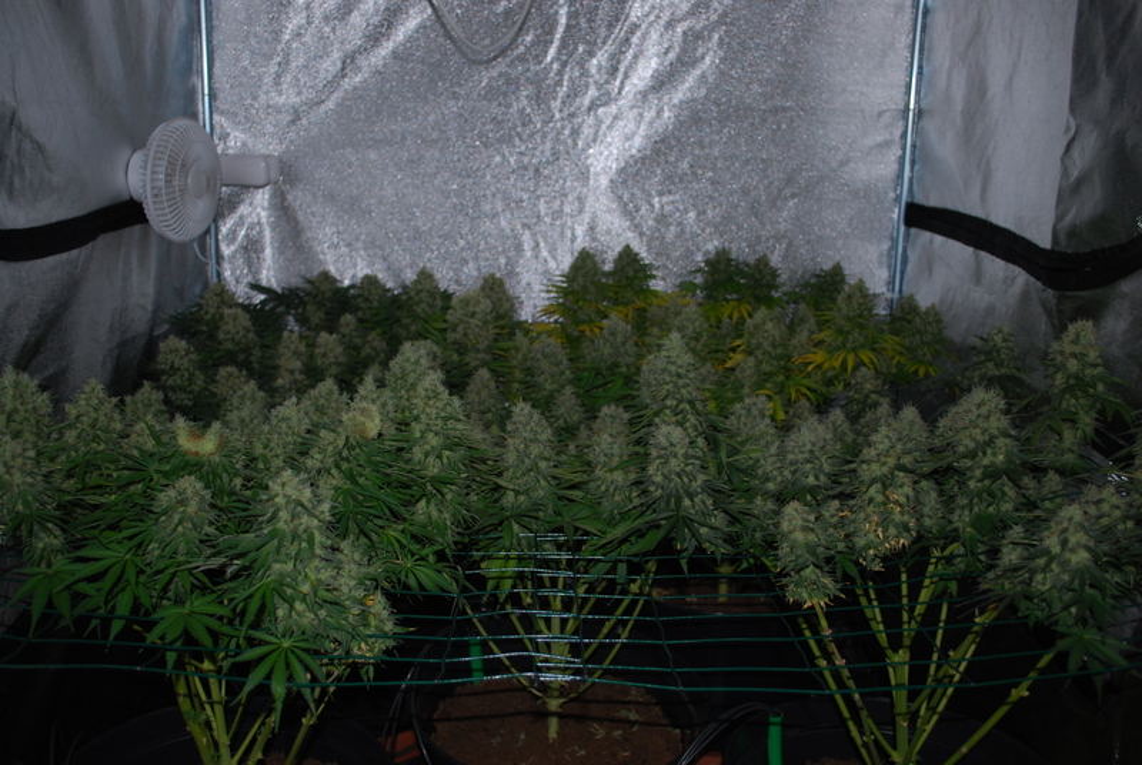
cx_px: 571
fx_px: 1048
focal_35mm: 33
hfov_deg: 57.2
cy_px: 382
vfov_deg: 40.1
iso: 200
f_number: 4
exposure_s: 1/60
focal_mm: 22
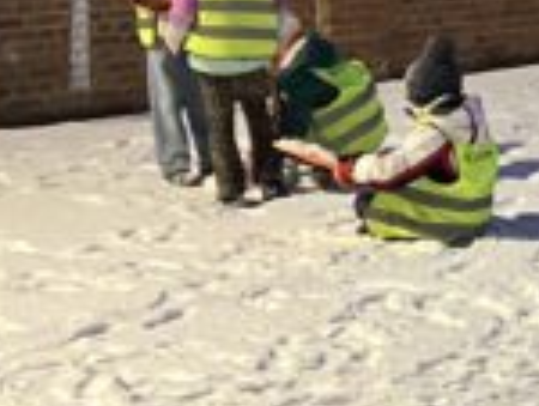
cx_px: 1132
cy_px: -201
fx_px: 2230
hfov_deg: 12.0
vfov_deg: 10.1
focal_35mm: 143
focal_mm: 3.99
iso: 320
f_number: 1.8
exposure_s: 1/50
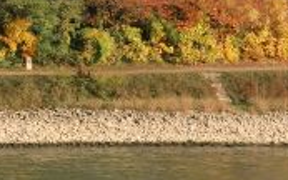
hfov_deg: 3.5
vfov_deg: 2.2
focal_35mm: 602
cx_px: -303
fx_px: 4724
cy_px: -263
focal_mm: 22
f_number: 5.2
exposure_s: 1/250
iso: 64
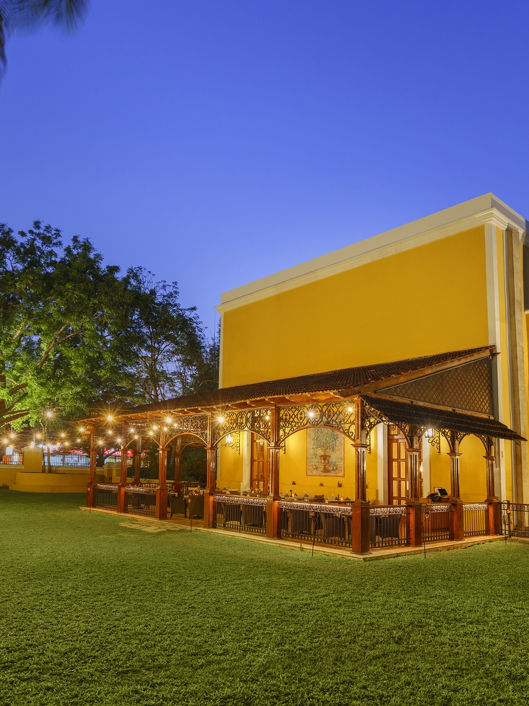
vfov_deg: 69.4
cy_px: 345
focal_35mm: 25
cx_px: 328
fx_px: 509
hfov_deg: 54.3
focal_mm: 15
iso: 100
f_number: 6.3
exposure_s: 6
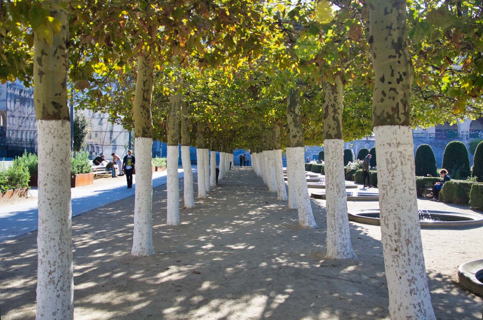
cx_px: 242
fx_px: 502
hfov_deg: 51.4
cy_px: 160
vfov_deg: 35.3
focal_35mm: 38
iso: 200
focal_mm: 25
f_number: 5.6
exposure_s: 1/125
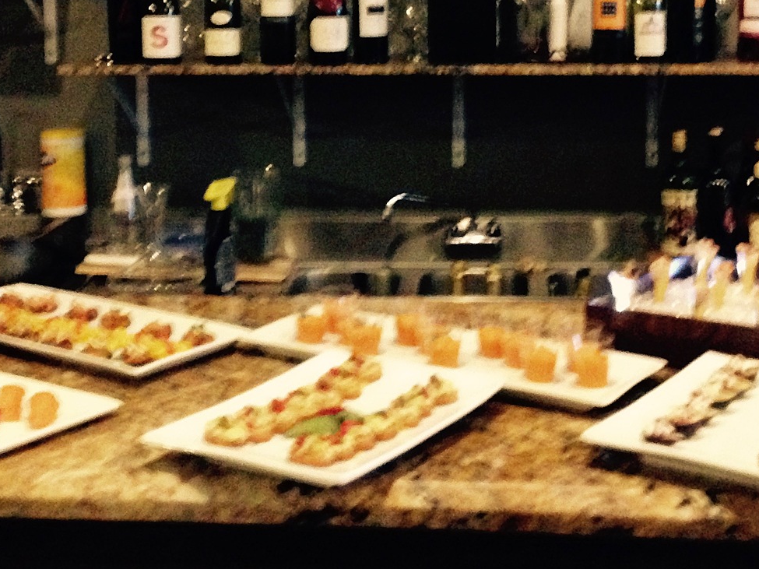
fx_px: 1425
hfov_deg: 29.8
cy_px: 74
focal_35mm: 65
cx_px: 381
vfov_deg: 22.1
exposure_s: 1/15
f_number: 2.4
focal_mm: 4.12
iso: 800
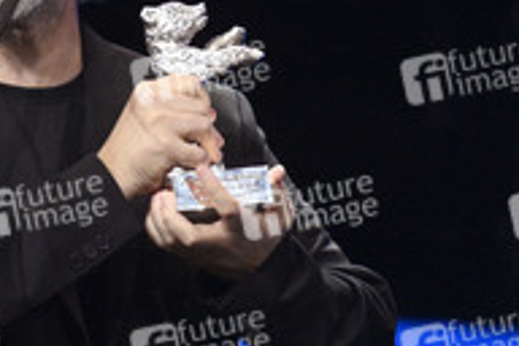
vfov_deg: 2.4
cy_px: 141
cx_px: -34
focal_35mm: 564
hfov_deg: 3.7
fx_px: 8130
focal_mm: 240
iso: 10000
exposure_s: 1/200
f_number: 5.6
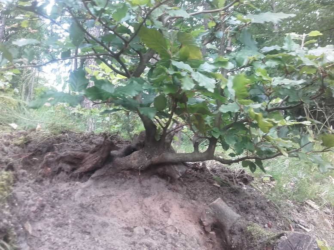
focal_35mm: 31
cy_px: 125
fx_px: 299
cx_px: 167
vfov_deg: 45.4
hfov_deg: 58.4
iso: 110
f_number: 2.2
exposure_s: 1/20
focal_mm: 3.31
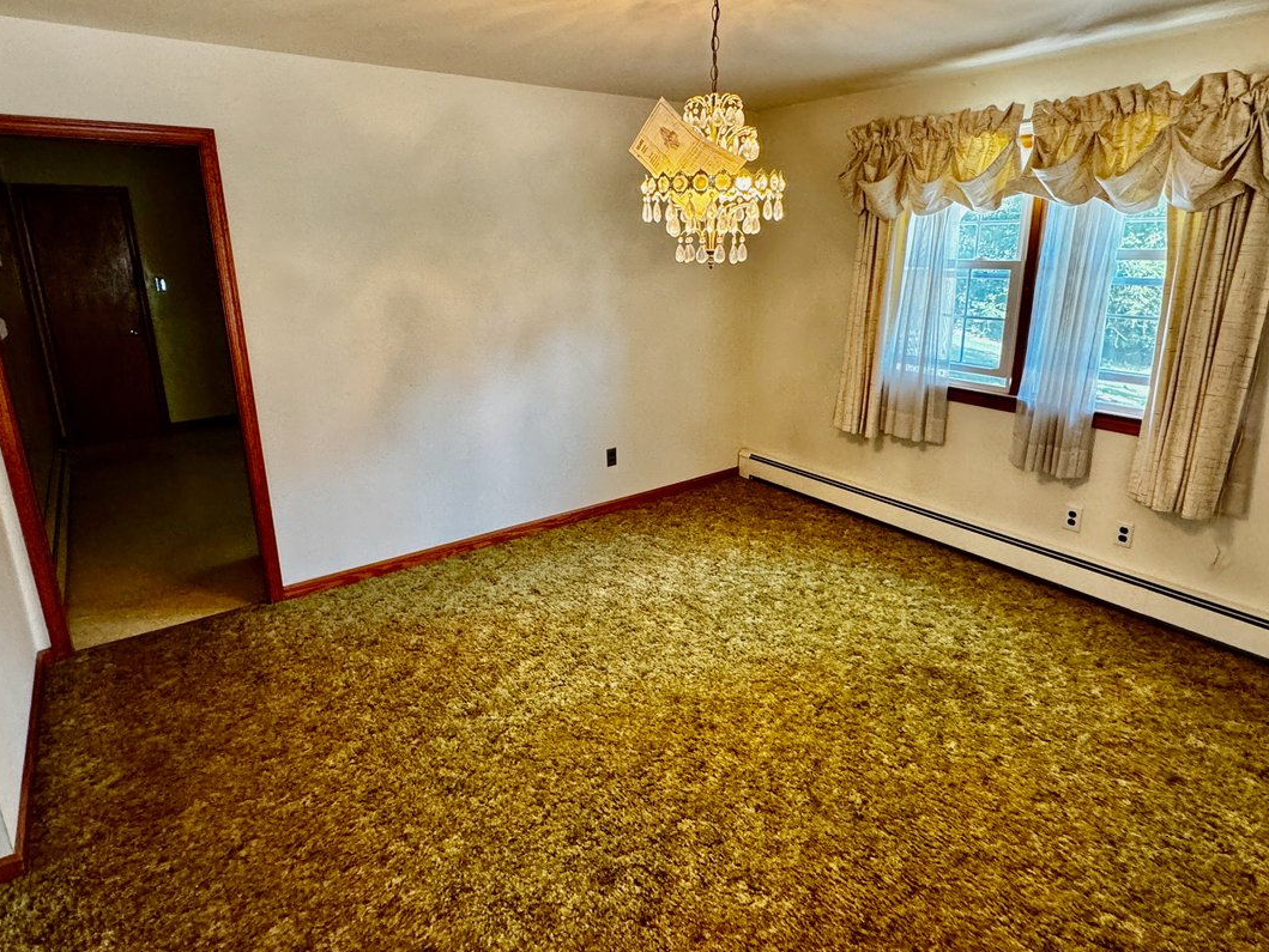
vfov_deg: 65.9
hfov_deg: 81.7
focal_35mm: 20
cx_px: 642
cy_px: 430
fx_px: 733
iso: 320
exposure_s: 1/120
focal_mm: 2.22
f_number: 2.2
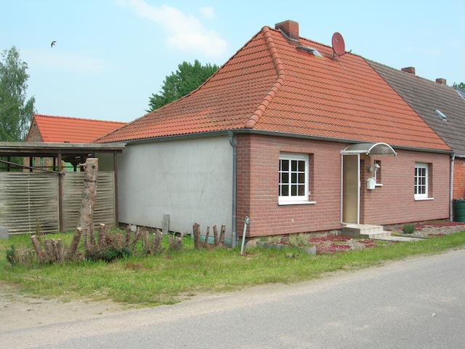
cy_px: 174
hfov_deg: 49.0
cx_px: 232
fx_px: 510
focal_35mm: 38
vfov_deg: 37.7
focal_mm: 7.8
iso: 50
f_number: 4.8
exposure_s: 1/363
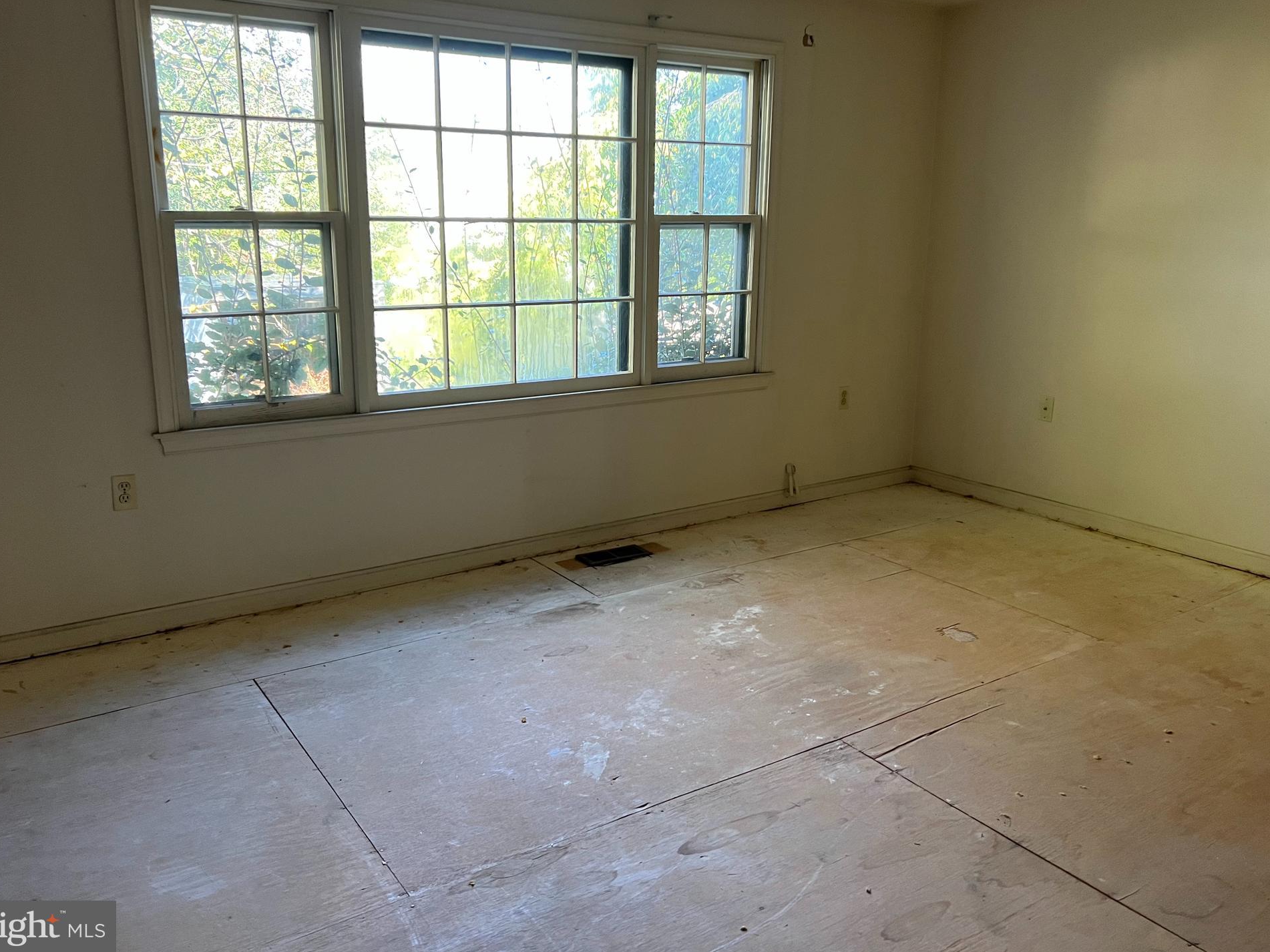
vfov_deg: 49.7
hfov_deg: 63.5
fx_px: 1027
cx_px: 633
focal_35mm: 28
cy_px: 443
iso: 125
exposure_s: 1/99
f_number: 1.5
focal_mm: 5.7
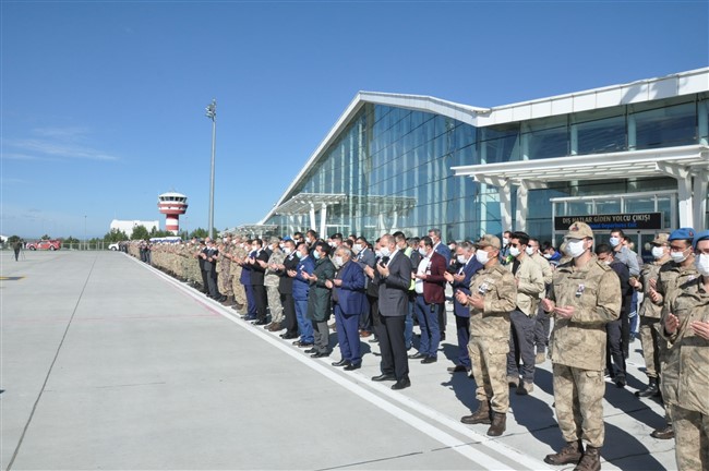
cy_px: 236
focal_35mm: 27
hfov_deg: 67.4
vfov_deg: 47.8
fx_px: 531
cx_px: 354
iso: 1000
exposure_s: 1/800
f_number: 14
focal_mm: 18
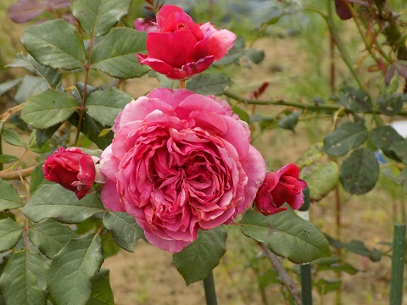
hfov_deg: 10.4
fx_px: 2234
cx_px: 204
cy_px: 152
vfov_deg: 7.8
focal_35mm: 190
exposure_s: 1/200
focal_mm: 33.7
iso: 80
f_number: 5.4
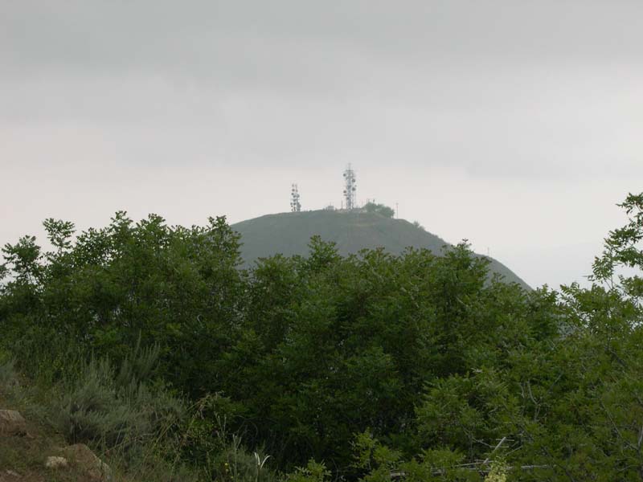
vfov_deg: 13.0
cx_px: 322
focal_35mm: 114
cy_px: 241
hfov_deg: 17.3
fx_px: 2118
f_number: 4.9
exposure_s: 1/212
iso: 100
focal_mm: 24
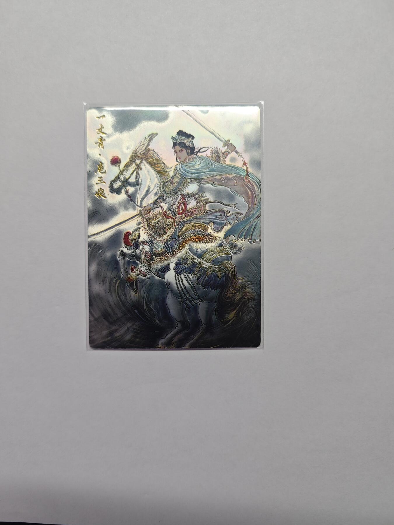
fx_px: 349
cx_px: 197
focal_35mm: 23
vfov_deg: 73.9
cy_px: 262
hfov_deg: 58.9
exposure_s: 1/50
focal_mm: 6.55
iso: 250
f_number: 1.6
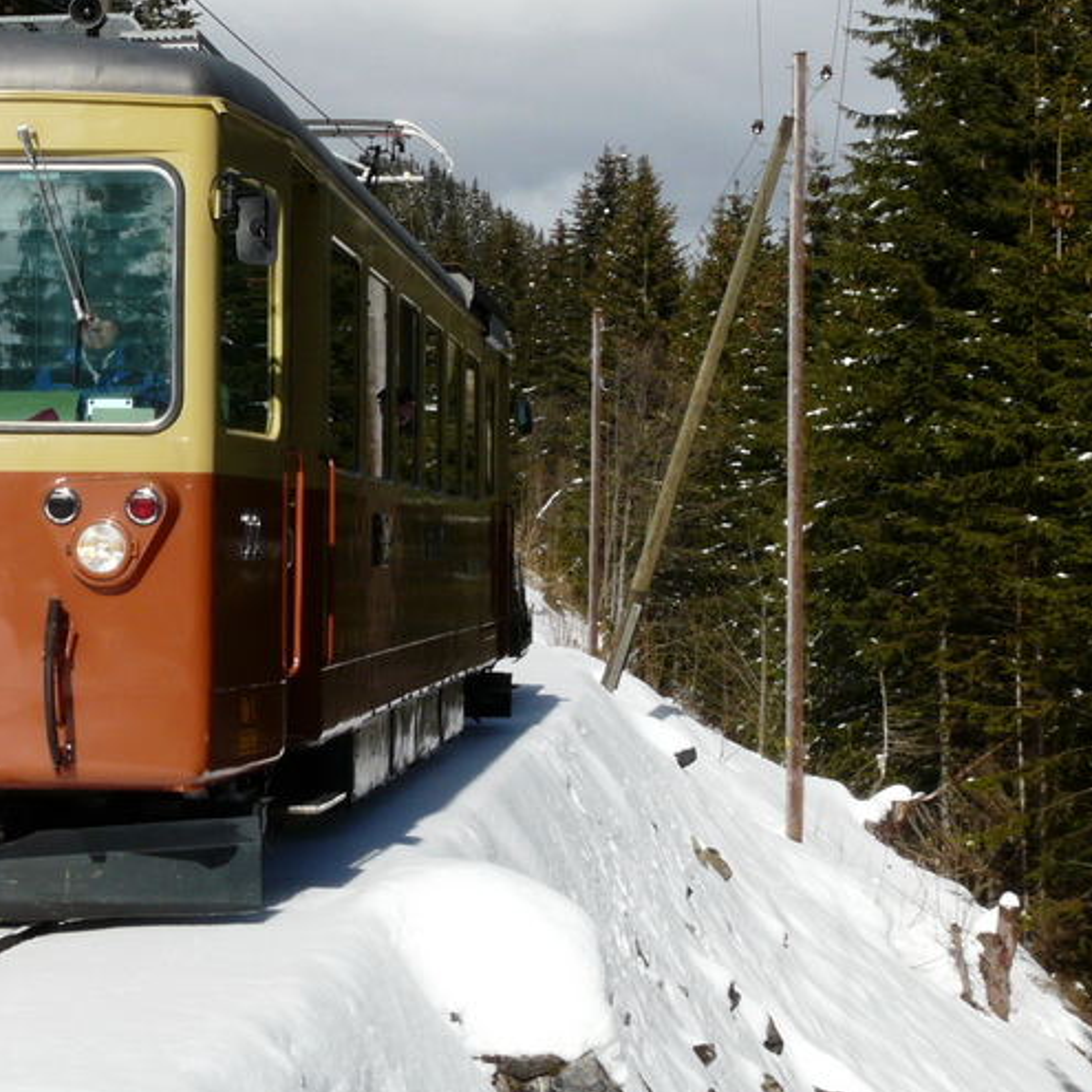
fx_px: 3248
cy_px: 399
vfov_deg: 19.0
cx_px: 26
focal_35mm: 91
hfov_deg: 18.6
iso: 100
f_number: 8
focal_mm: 8.3
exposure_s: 1/400
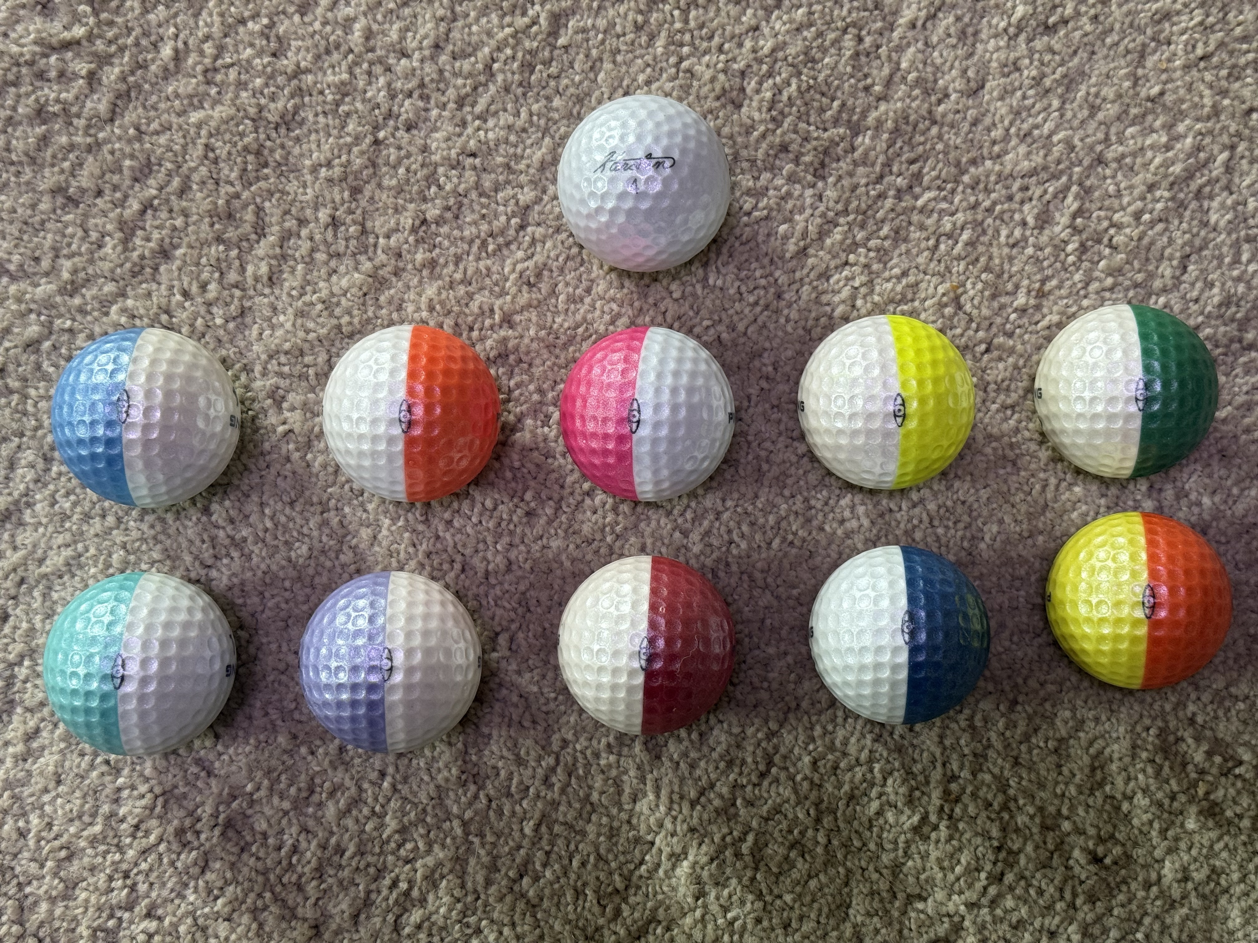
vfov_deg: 30.3
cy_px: 472
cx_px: 629
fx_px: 1744
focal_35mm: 48
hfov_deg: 39.7
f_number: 1.78
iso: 100
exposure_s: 1/60
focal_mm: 6.76
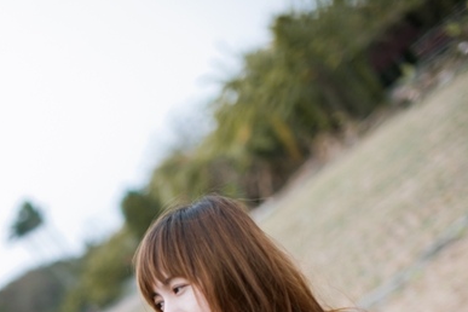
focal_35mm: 129
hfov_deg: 15.7
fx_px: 1677
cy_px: 397
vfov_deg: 10.4
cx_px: 57
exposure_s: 1/2000
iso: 200
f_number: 1.8
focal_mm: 50
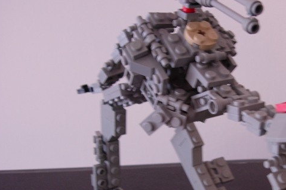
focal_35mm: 66
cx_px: 231
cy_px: 136
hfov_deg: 29.8
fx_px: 524
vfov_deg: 20.5
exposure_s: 1/10
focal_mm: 7.8
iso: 64
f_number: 2.8
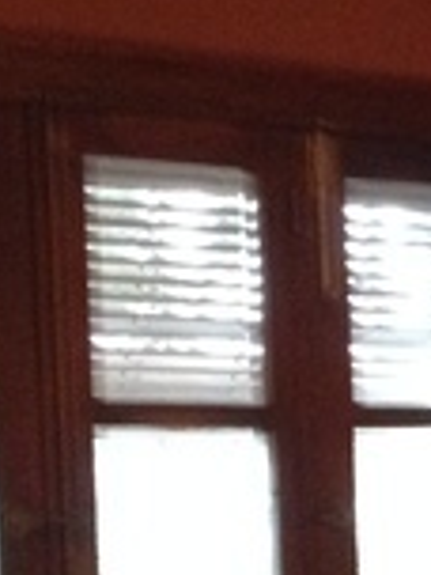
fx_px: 2938
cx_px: 941
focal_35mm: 177
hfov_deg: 7.9
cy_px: 700
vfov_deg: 11.0
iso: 320
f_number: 2.4
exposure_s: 1/20
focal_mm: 4.28
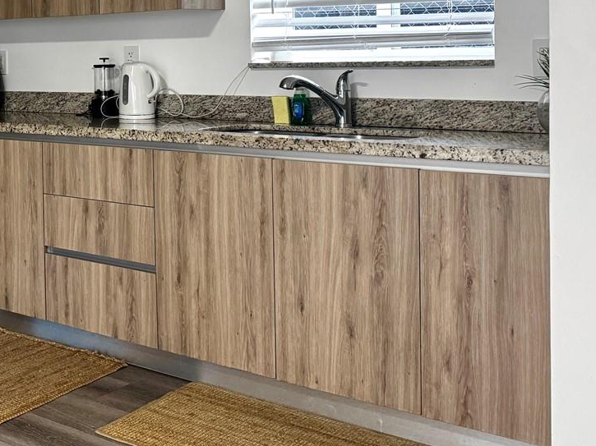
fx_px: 912
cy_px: 69
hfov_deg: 32.5
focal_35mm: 53
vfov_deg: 26.8
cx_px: -36
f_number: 1.78
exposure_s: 1/60
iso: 320
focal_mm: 6.76
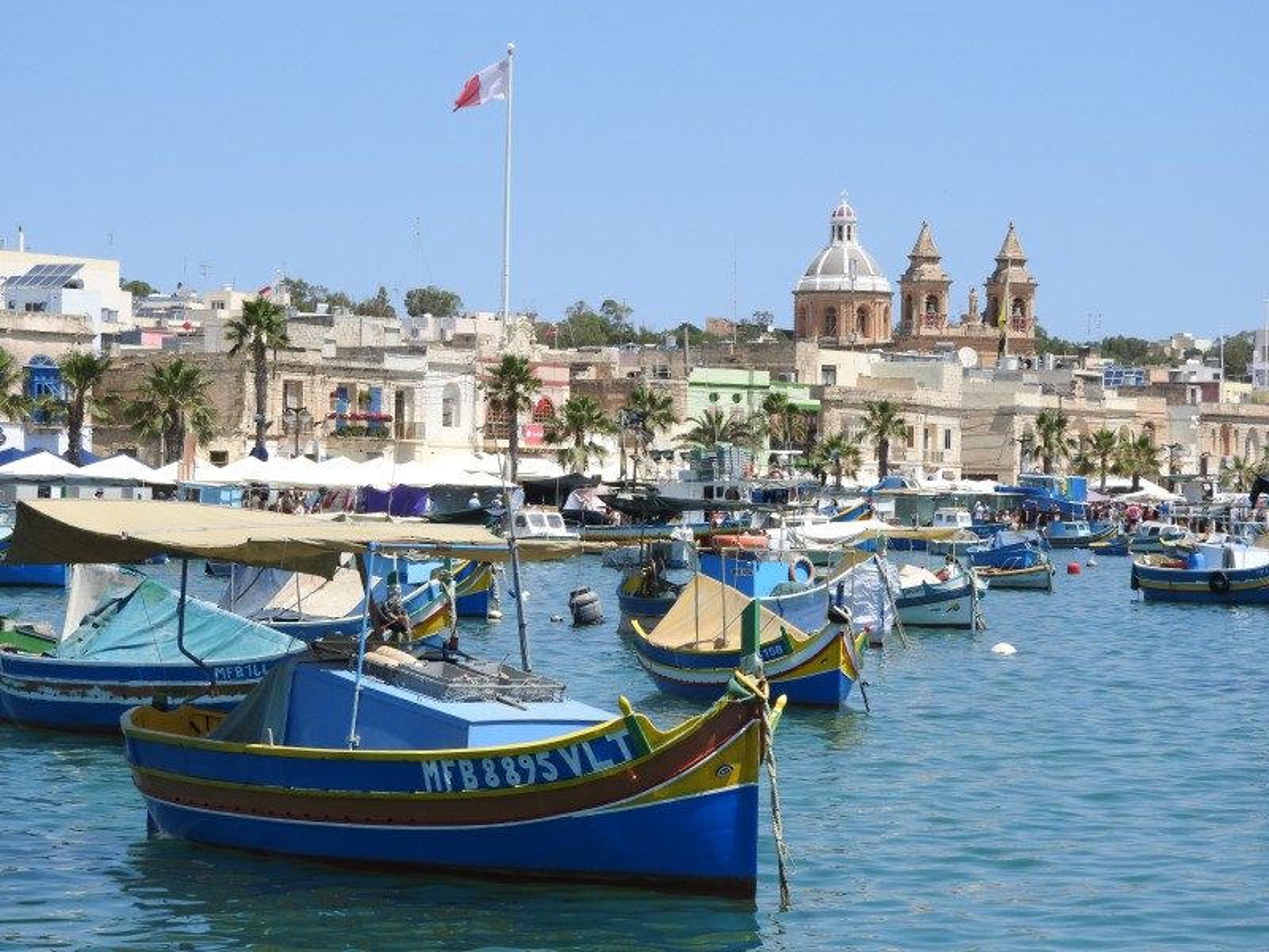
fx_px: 4216
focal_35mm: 115
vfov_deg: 12.9
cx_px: 634
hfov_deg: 17.1
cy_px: 476
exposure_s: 1/800
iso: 100
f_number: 5
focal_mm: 20.6
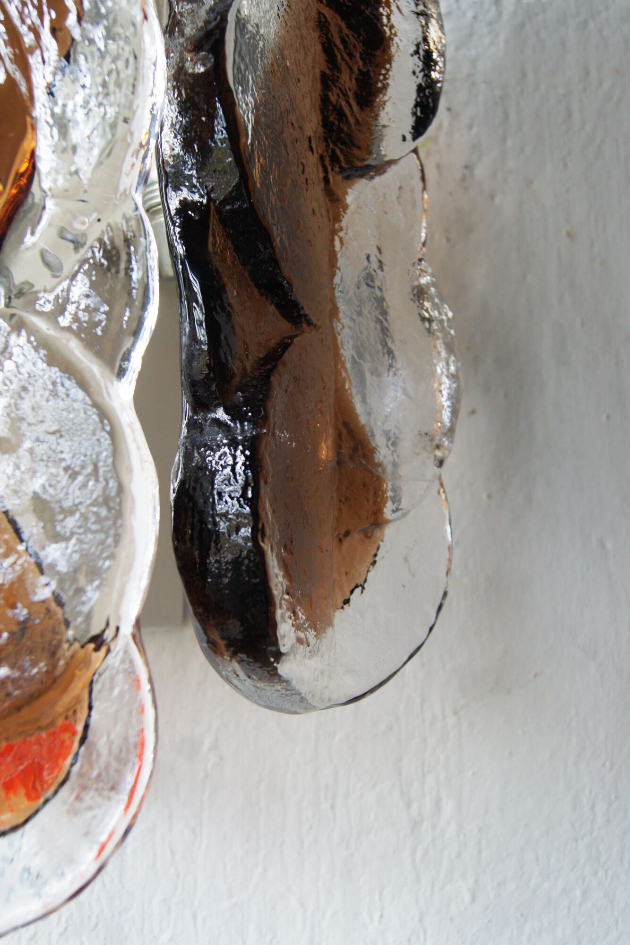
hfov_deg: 34.2
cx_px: 315
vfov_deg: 49.6
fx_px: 1024
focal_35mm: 39
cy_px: 472
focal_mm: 26
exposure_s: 1/100
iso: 400
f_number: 5.6
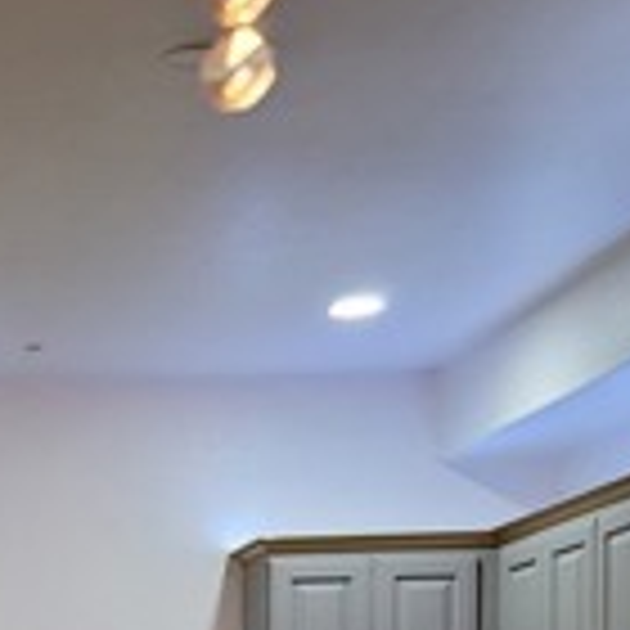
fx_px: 2080
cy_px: 842
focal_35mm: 101
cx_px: -392
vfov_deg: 16.2
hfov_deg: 15.5
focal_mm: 7
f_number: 1.8
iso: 320
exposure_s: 1/120
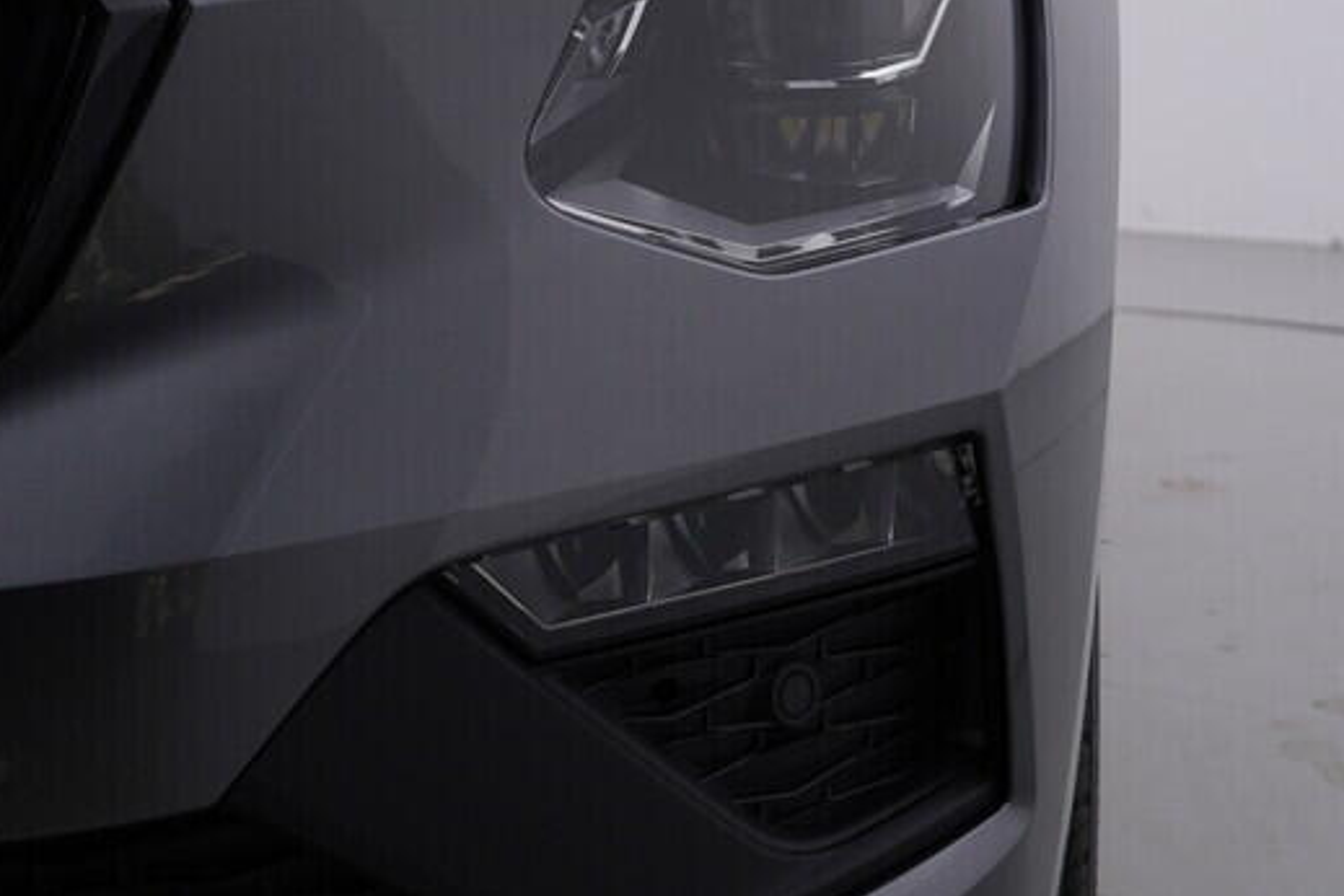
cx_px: 852
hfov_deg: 28.3
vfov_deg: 19.1
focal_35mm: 71
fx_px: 2650
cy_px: 278
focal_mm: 24
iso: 125
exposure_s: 1/100
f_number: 4.5
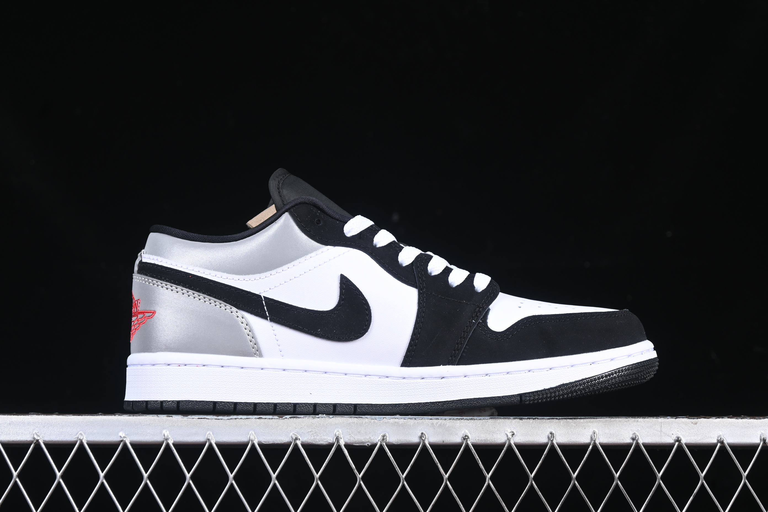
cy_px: 256
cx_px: 384
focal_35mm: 75
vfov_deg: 18.2
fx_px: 1600
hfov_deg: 27.0
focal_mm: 50
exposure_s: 1/60
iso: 160
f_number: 6.3
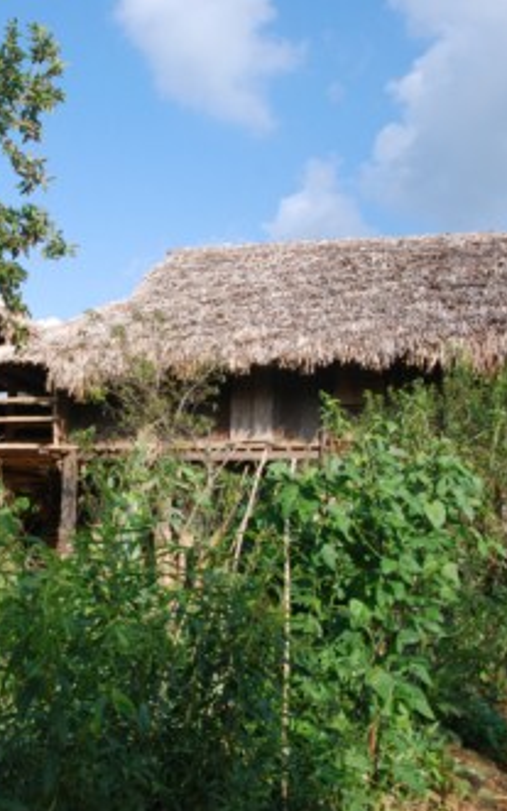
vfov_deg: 27.8
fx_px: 1635
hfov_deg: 17.6
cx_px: 149
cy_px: 408
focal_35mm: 74
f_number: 9
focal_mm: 32
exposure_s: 1/320
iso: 400
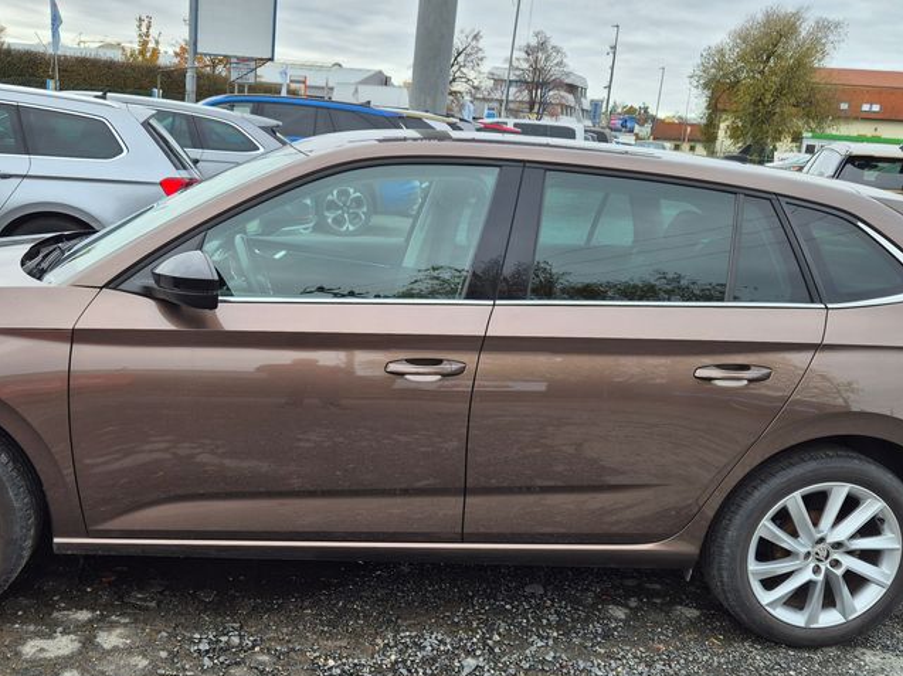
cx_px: 384
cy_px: 397
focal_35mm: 37
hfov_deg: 50.0
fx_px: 965
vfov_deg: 38.5
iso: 25
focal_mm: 5.4
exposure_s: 1/396
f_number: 1.8
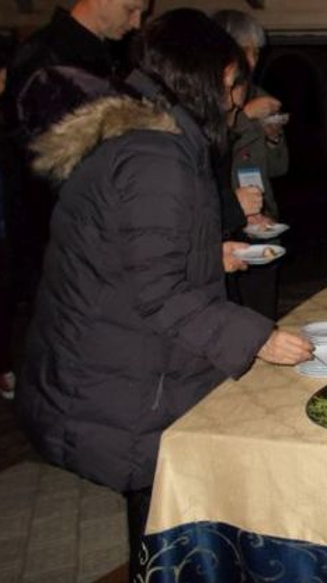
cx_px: 415
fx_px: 633
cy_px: 294
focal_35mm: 41
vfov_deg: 49.4
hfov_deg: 25.3
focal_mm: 4.6
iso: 200
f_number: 3.2
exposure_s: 1/25
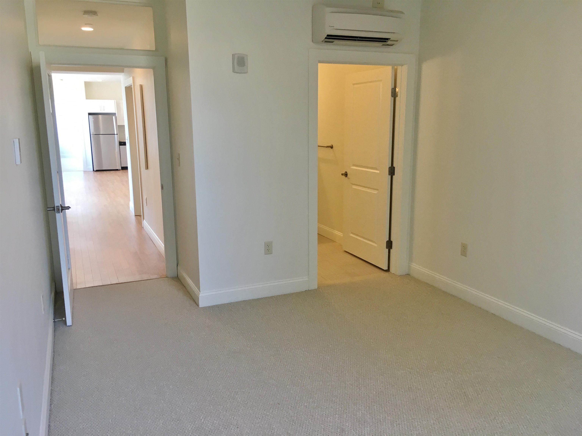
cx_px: 291
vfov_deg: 48.2
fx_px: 488
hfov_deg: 61.7
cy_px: 218
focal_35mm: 29
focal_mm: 4.15
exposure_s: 1/33
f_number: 2.2
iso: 32
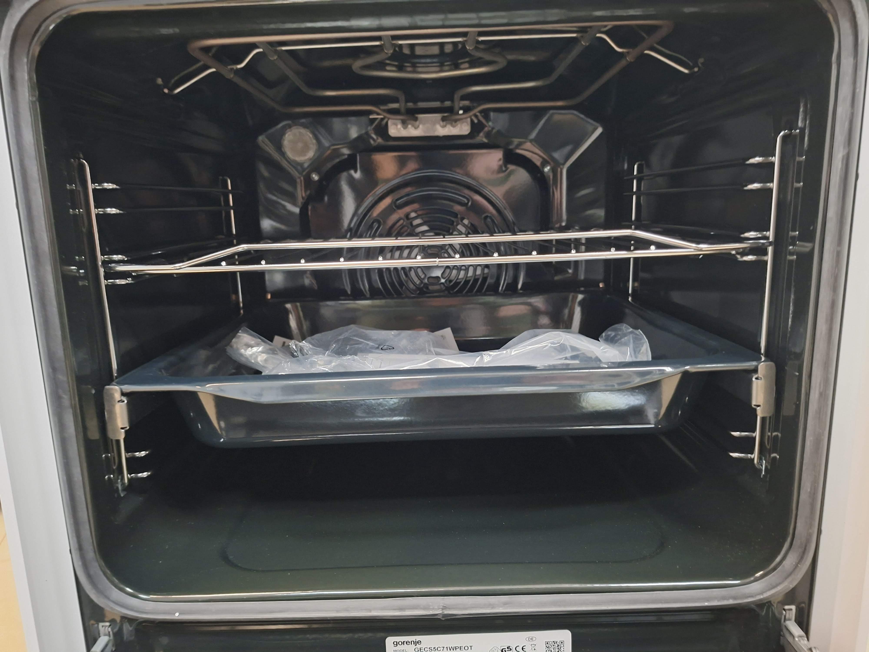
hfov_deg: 73.9
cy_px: 326
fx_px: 577
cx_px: 434
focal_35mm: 23
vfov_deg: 58.9
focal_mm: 5.54
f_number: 1.8
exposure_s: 1/25
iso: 640
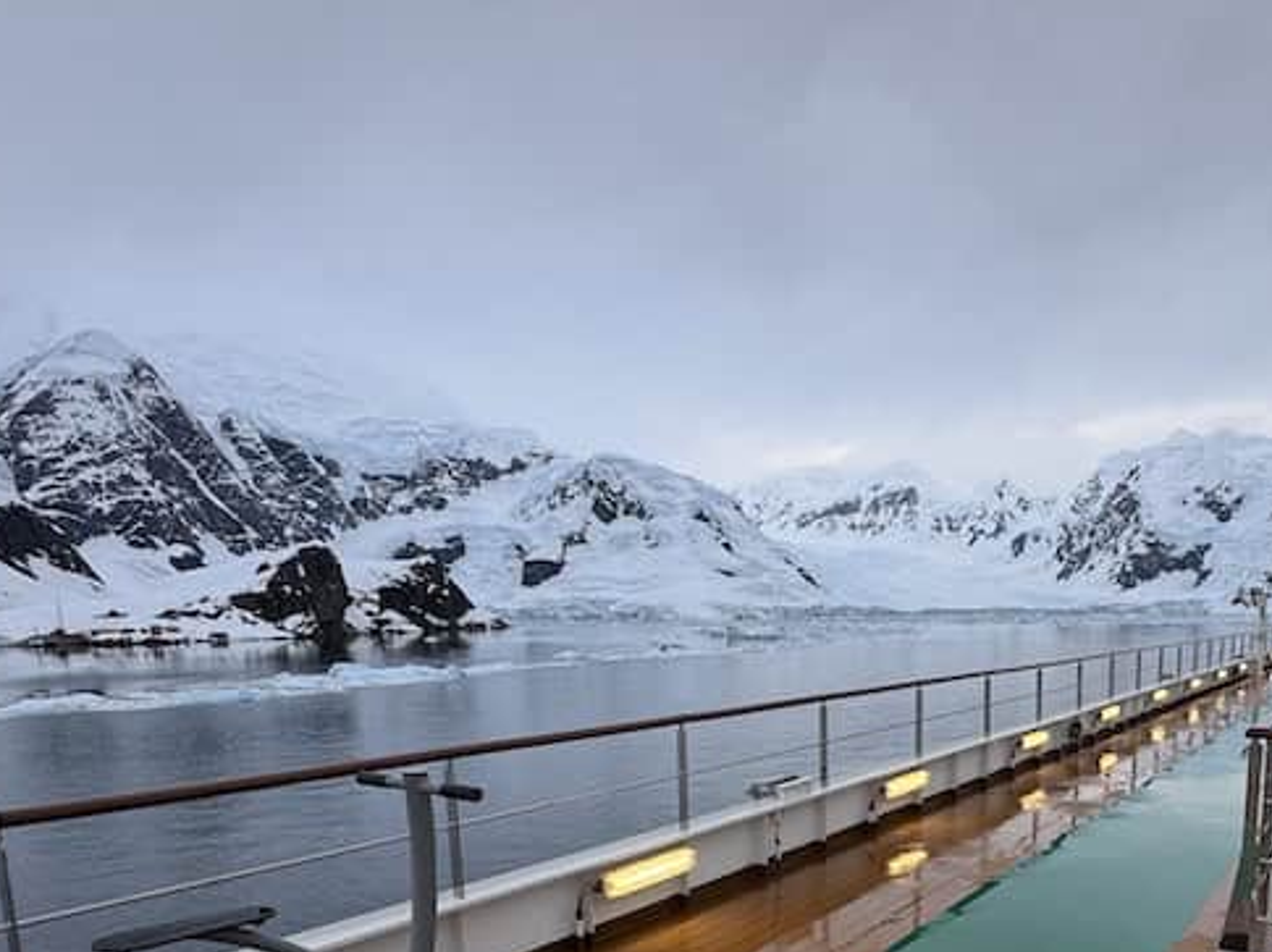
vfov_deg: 49.5
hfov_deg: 66.1
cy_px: 778
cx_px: 810
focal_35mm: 26
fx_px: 955
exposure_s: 1/211
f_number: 2.2
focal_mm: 2.2
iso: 40
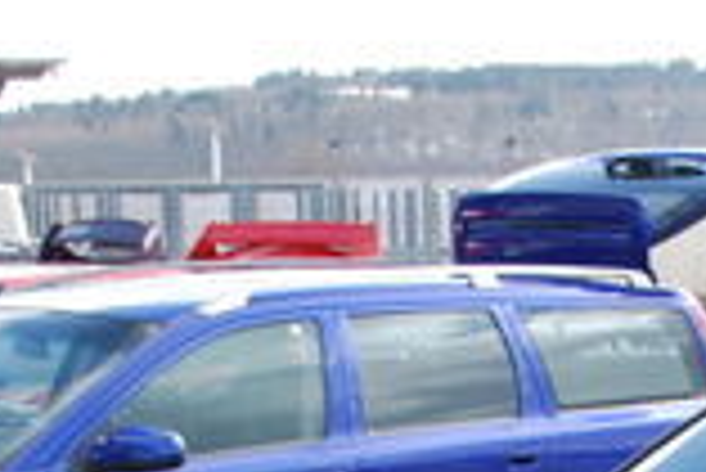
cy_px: 715
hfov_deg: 16.3
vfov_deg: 10.8
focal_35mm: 122
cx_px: 755
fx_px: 2395
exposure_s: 1/160
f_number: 6.3
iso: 100
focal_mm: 20
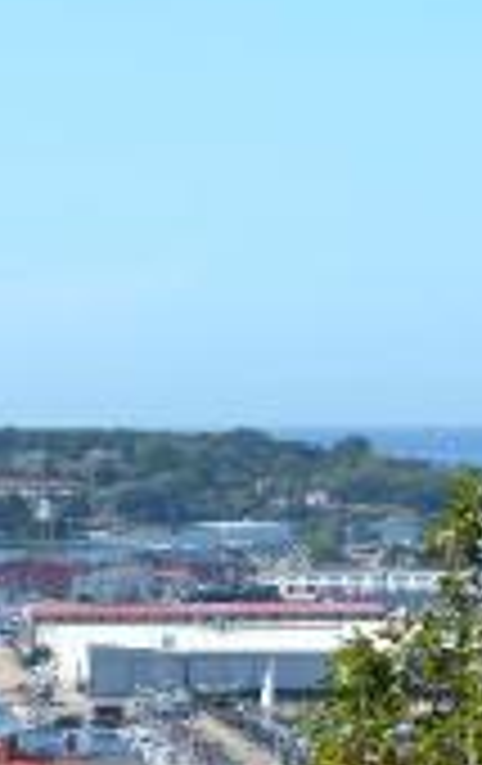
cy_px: 338
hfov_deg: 3.9
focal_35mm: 335
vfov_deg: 6.3
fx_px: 7005
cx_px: -658
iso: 160
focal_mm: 70
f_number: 10
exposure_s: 1/400
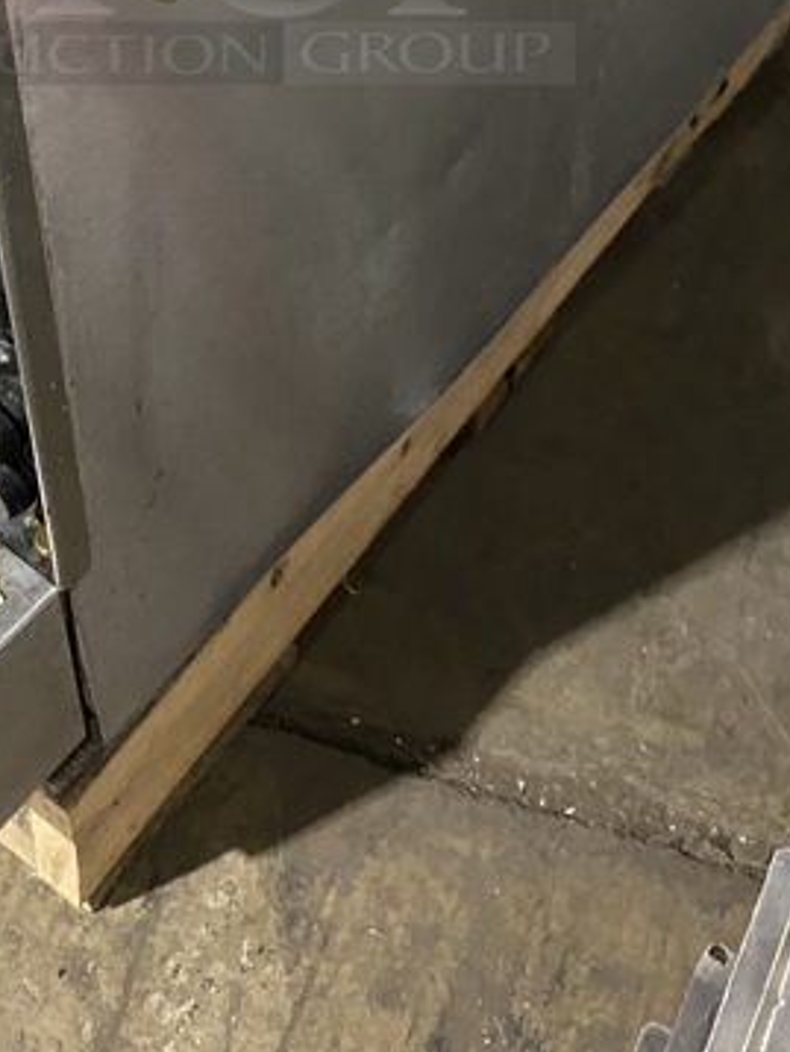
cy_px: -69
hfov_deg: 24.7
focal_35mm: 59
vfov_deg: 29.8
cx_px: 250
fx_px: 1793
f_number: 1.8
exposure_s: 1/33
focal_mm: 4.25
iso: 640
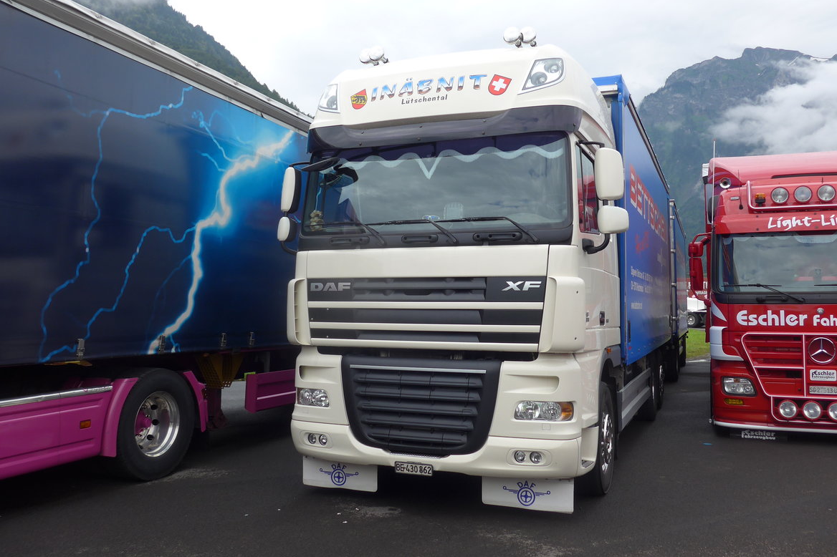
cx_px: 418
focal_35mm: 31
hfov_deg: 60.3
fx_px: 721
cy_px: 245
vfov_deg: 42.2
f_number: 2.8
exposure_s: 1/500
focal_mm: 6
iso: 80
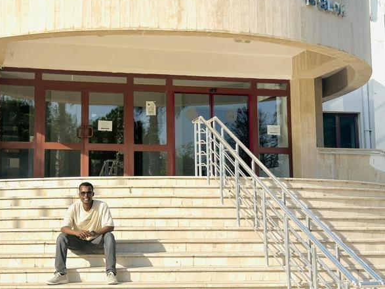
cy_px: 117
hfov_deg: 30.6
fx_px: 701
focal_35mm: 63
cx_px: 144
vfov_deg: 23.2
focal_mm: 6.86
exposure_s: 1/4566
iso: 64
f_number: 1.78
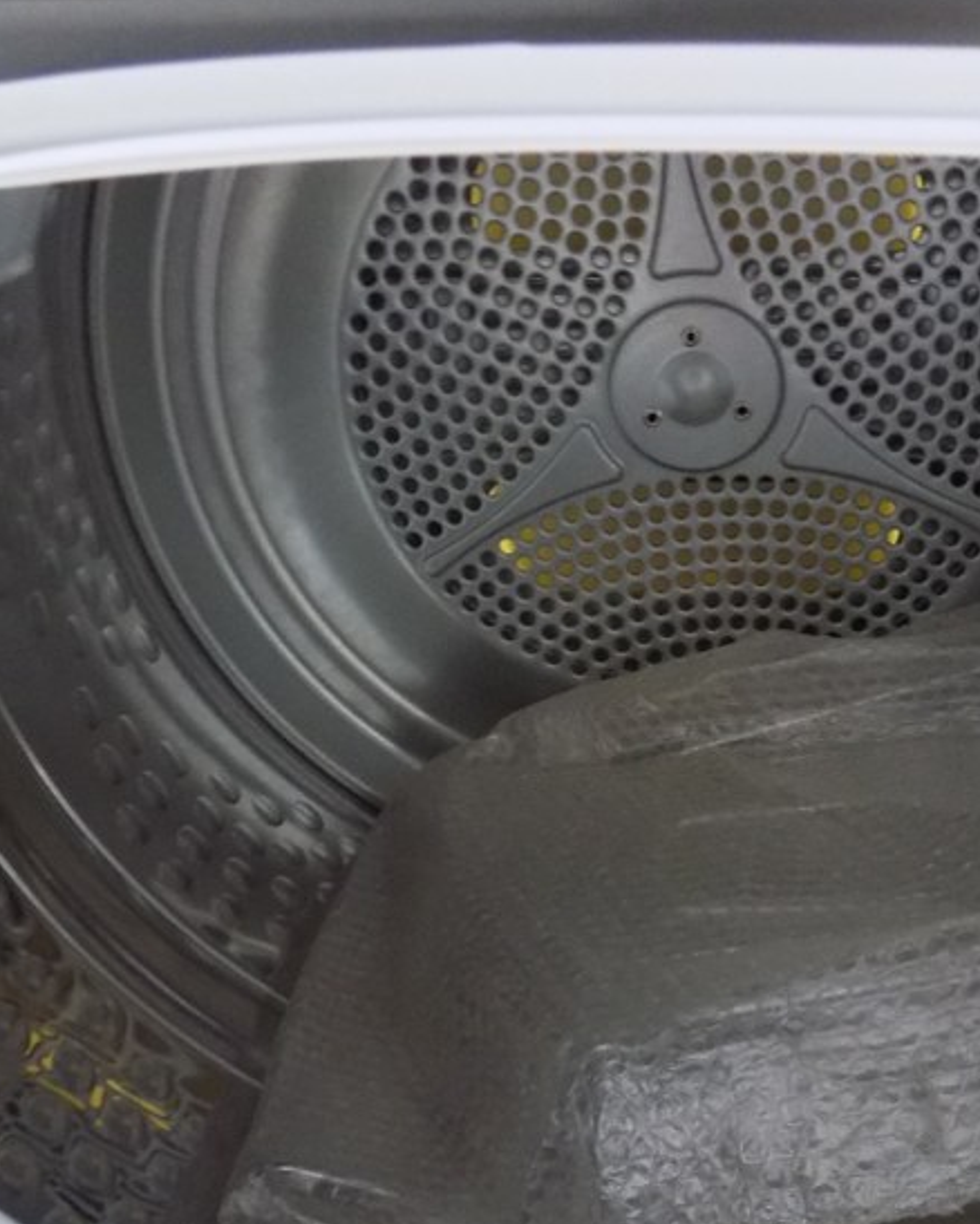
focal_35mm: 42
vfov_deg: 43.6
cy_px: 738
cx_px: 644
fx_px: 1522
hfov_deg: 35.4
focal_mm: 4
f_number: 3.1
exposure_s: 1/6
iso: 400
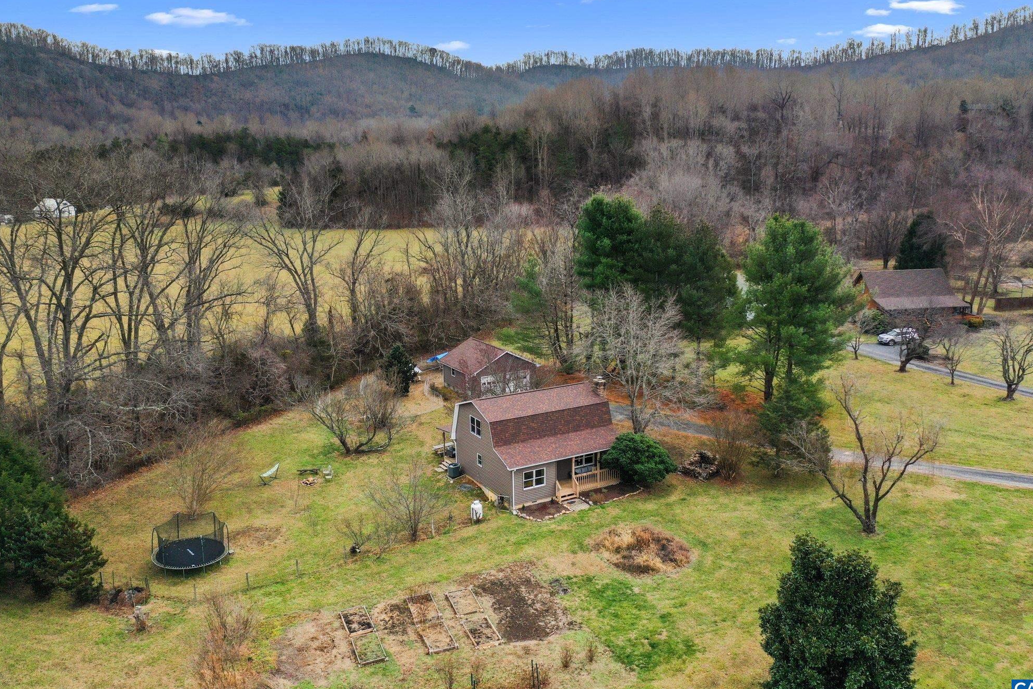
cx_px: 534
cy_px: 351
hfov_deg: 63.6
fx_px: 832
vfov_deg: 45.0
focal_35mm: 29
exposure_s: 1/40
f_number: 3.2
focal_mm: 10.26
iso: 100
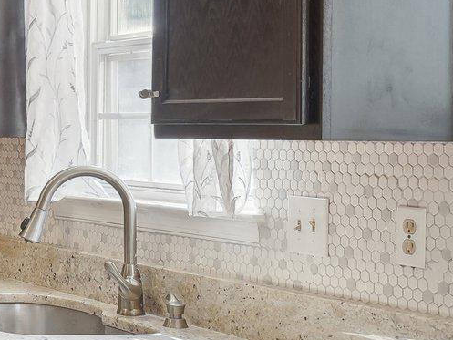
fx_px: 1244
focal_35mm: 95
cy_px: 122
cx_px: -436
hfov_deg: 16.2
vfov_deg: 15.5
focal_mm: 24
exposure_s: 1/80
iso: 500
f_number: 8
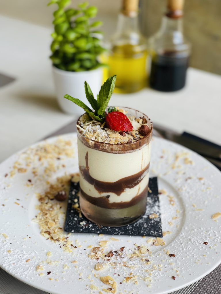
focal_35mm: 64
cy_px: 147
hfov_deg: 22.9
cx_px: 110
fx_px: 545
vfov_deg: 30.3
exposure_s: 1/121
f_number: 2.2
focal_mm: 7.5
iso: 40
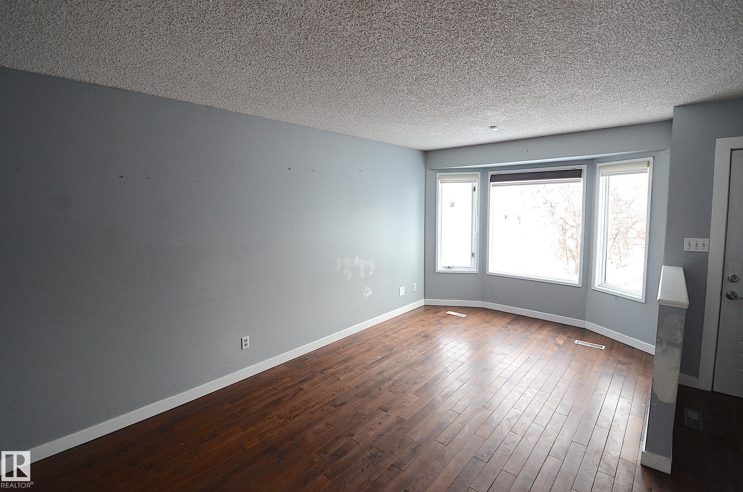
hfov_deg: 95.1
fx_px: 340
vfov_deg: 71.8
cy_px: 246
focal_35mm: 16
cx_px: 372
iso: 1000
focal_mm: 11
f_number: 4.5
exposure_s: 1/80
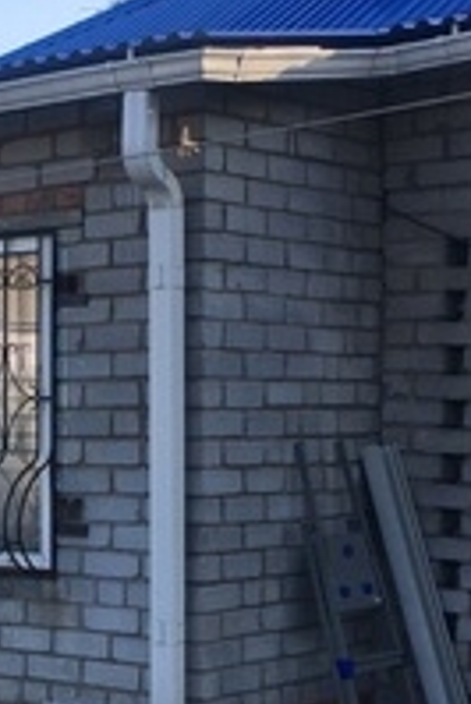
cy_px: 524
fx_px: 1783
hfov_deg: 14.8
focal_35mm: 91
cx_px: -21
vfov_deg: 22.2
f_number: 2.2
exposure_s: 1/601
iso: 25
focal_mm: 4.15
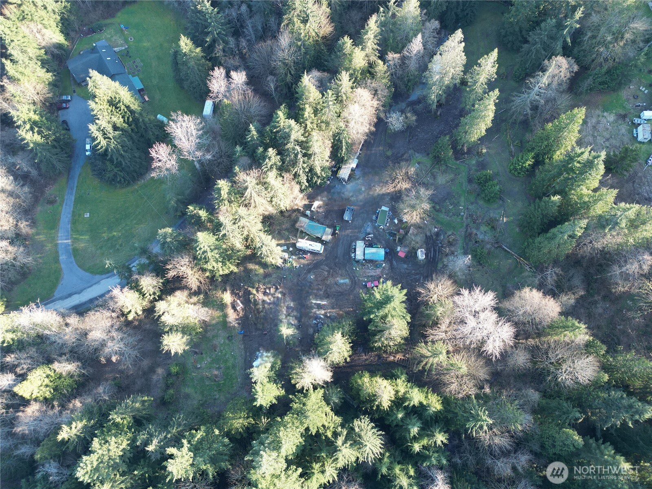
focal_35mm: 24
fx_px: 452
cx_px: 326
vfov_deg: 56.8
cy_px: 244
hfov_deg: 71.6
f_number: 1.7
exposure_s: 1/161
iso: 150
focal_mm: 6.72
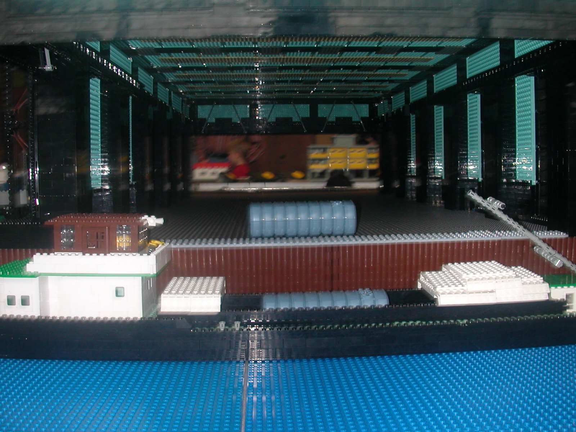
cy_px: 216
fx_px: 616
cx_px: 288
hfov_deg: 50.1
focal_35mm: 37
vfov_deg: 38.7
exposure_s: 1/30
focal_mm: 5.6
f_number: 4.5
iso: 100
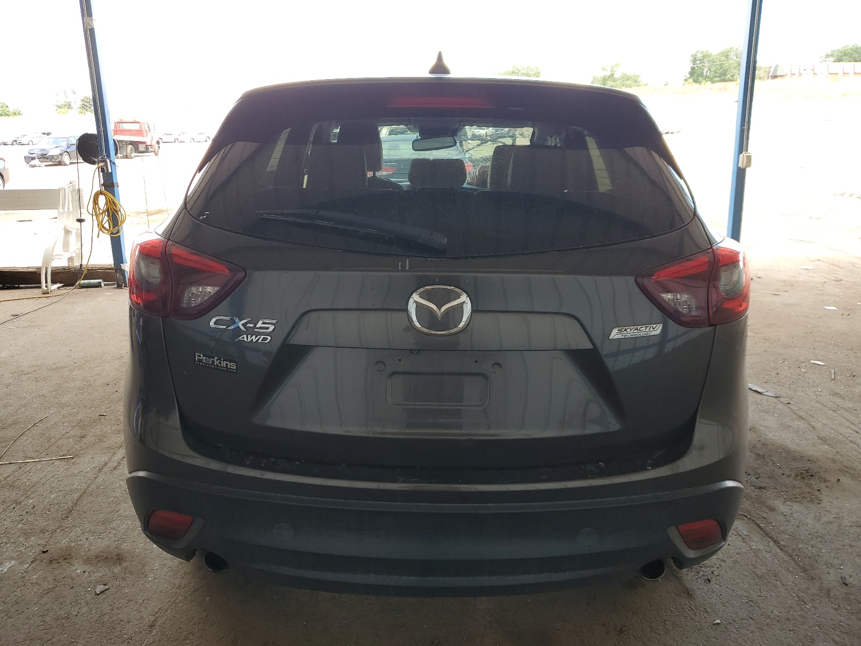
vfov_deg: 53.1
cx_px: 430
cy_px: 323
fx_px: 647
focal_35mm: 26
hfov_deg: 67.3
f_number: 1.5
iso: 50
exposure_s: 1/217
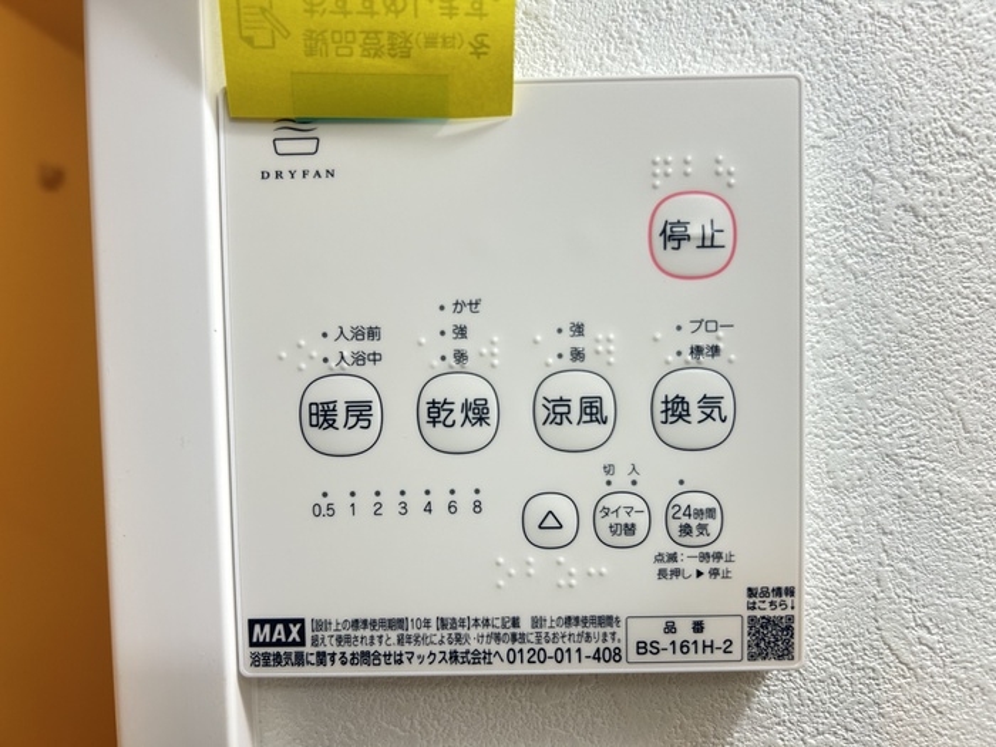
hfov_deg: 67.3
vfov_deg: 53.1
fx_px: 748
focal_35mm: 26
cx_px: 498
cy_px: 374
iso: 80
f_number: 1.5
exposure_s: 1/120
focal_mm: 5.7
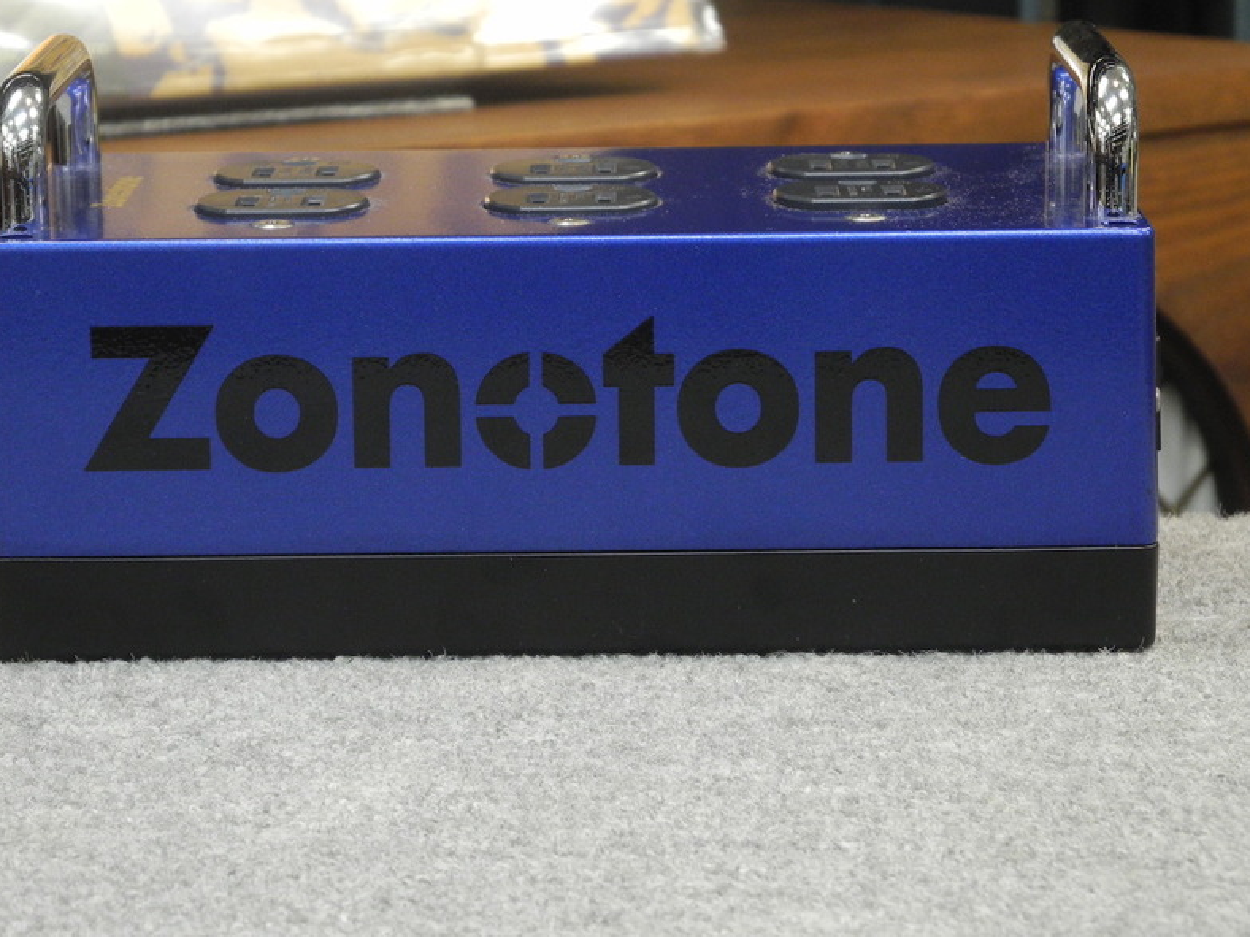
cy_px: 379
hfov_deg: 15.4
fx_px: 4622
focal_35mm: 128
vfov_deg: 11.6
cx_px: 573
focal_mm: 22.5
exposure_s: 1/25.2
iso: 400
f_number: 4.5
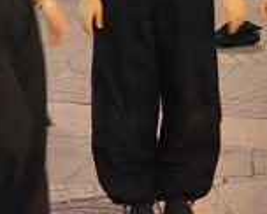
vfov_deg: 10.3
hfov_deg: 12.2
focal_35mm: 149
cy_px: -18
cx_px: 422
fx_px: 1179
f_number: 1.65
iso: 1000
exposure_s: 1/25
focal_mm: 6.19
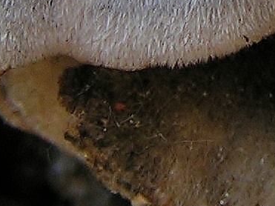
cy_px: -174
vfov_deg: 4.2
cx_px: 310
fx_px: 2764
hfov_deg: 5.7
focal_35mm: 348
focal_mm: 9.7
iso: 50
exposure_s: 1/160
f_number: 5
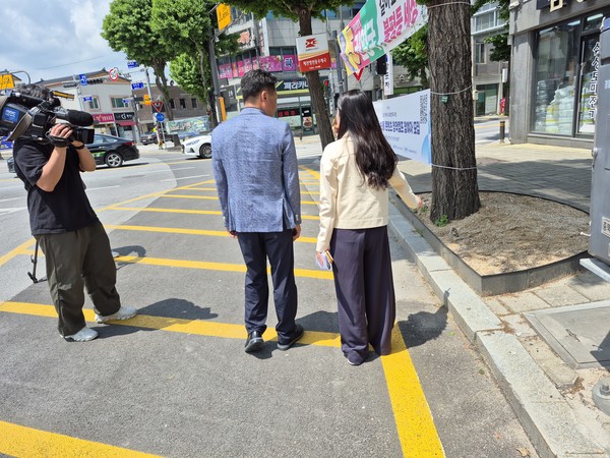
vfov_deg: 58.9
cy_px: 229
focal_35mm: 23
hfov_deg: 73.9
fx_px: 405
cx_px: 305
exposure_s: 1/1460
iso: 25
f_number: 1.8
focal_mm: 5.4
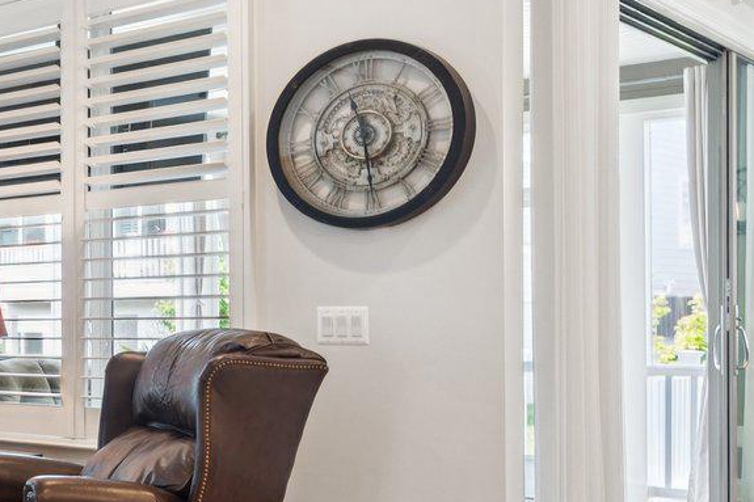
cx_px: -321
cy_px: 332
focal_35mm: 57
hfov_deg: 27.0
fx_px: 1193
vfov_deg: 23.7
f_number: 8
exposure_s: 1/8
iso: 200
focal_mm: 16
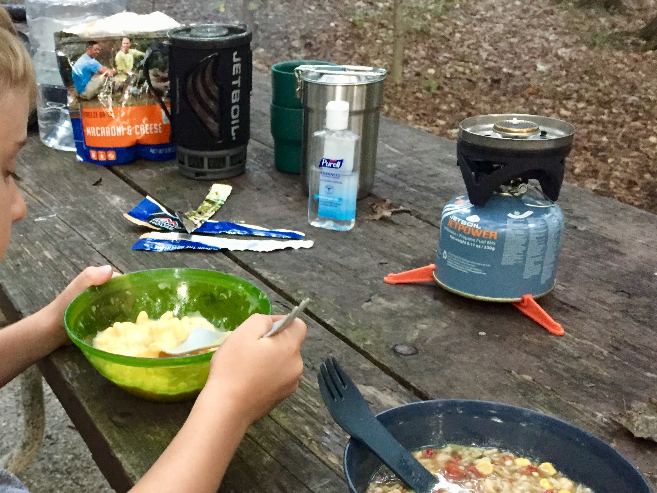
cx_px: 191
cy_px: 357
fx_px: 854
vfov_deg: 31.7
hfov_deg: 41.2
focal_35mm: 45
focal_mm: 4.15
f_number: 2.2
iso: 320
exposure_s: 1/15
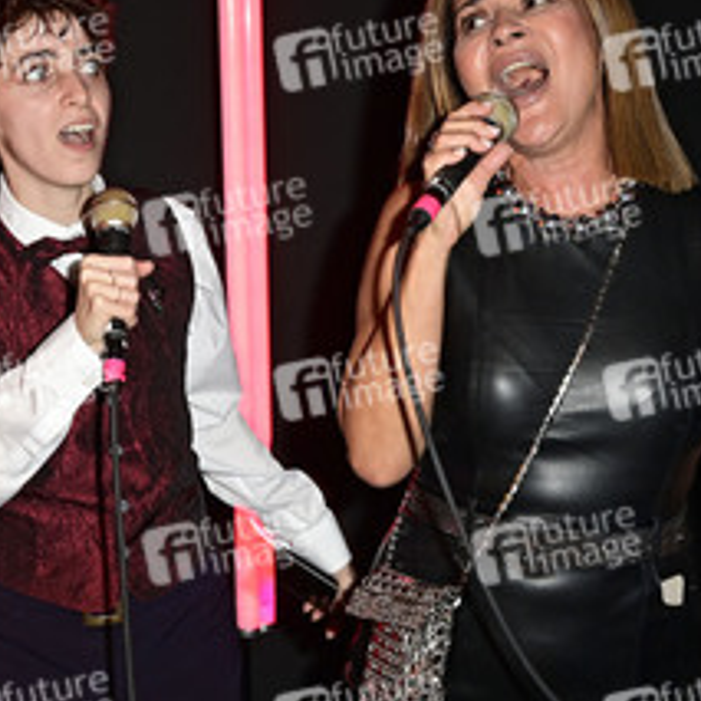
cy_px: 299
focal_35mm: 79
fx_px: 1810
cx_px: 272
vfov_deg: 21.9
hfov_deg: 21.9
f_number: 5.6
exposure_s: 1/30
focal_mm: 44
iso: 800
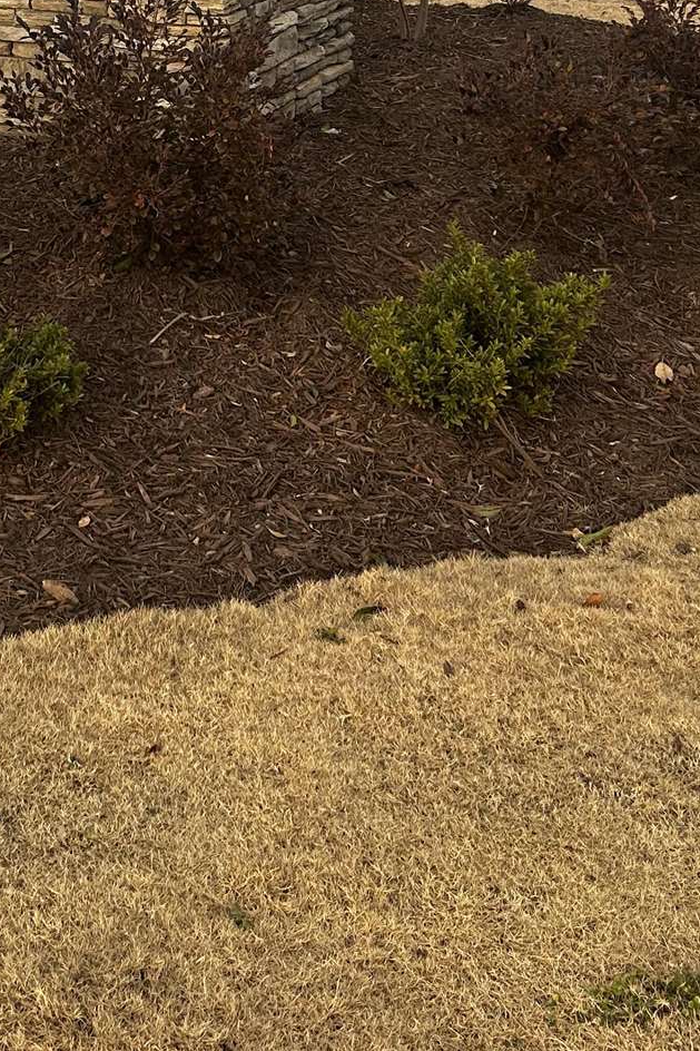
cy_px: 38
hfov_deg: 20.4
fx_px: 1926
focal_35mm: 66
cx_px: 132
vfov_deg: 28.9
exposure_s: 1/639
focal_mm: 5.7
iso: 50
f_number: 1.5
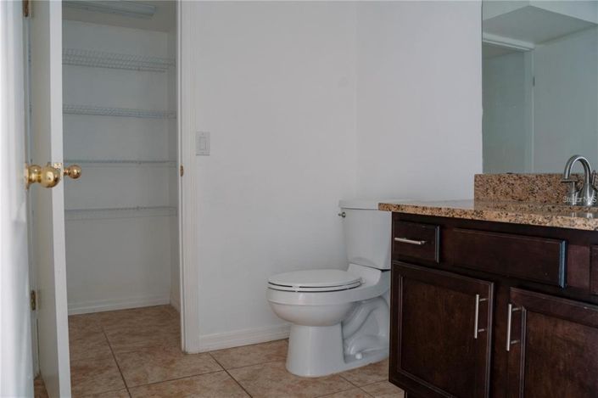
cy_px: 199
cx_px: 299
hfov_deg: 65.5
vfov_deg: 46.3
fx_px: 465
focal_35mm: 28
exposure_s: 1/3
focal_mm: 28
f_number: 5
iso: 1000
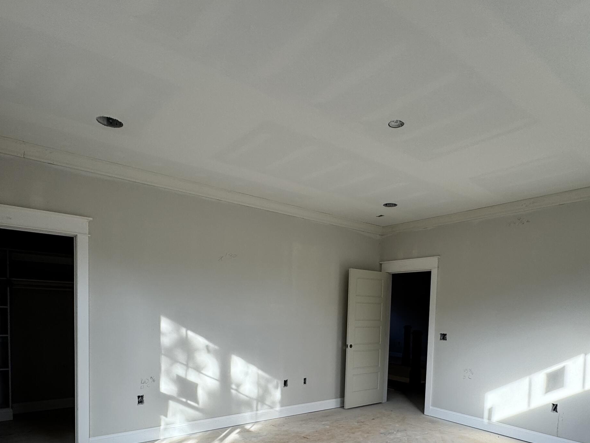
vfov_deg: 56.0
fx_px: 392
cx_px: 312
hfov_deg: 73.8
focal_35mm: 23
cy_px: 333
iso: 40
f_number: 2.2
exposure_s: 1/99
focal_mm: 2.22
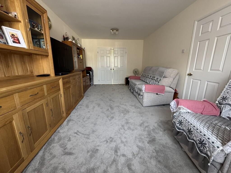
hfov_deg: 102.1
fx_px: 93
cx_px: 116
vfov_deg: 85.7
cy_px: 86
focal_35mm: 14
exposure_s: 1/50
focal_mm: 2.22
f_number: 2.2
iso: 250
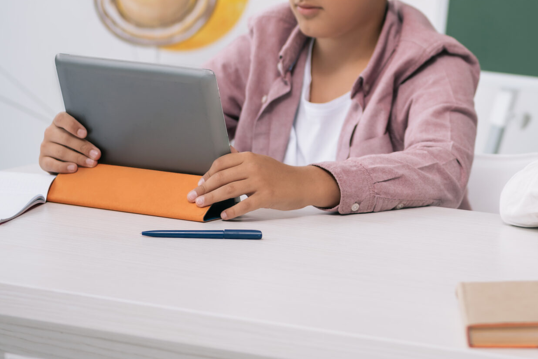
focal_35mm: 218
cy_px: 28
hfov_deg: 9.4
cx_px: 467
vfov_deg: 6.3
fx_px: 3259
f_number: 2.8
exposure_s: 1/160
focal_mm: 105
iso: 125
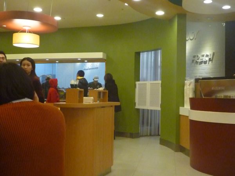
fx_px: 278
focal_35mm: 41
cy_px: 88
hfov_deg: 45.8
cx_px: 118
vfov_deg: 35.1
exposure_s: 1/125
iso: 1600
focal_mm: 7.4
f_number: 4.2
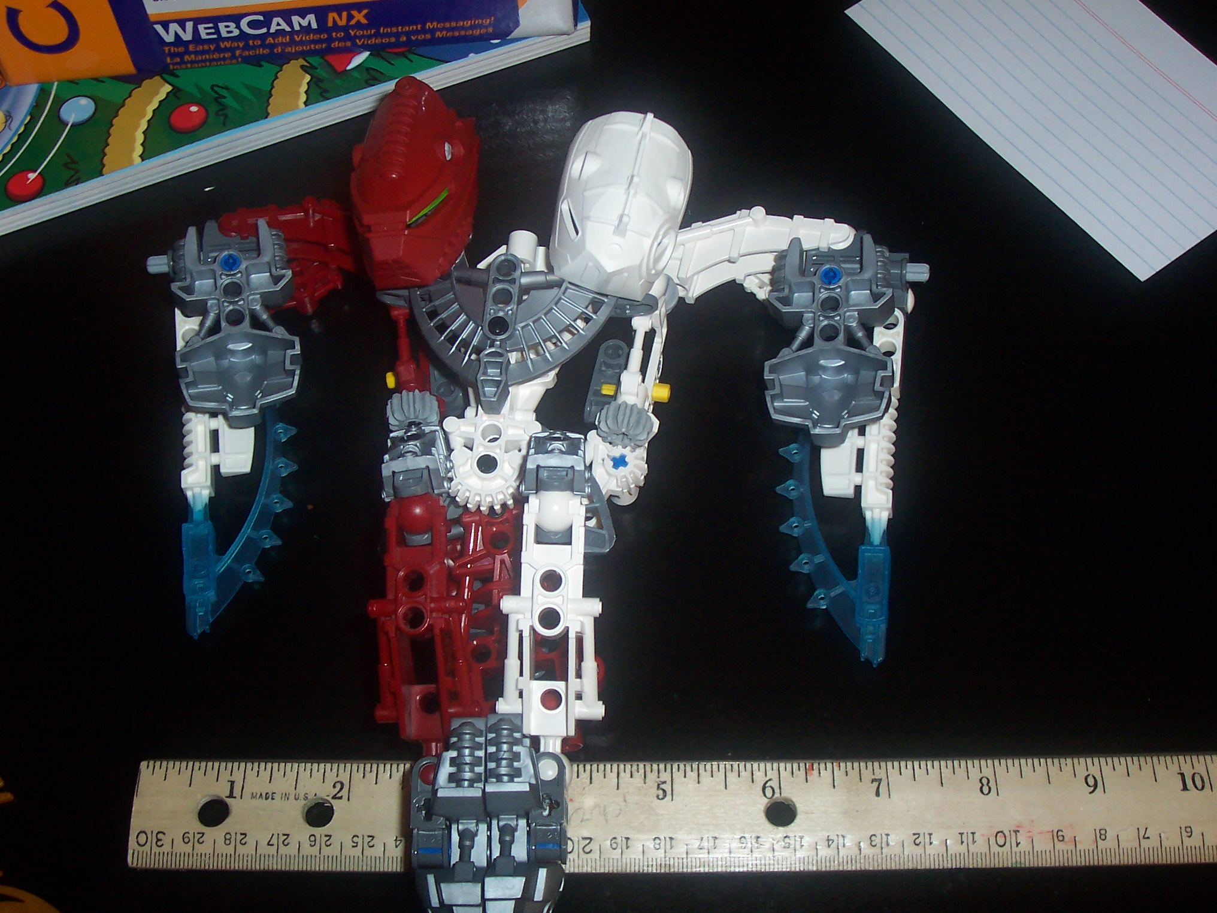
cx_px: 608
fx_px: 1617
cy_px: 456
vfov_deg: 31.5
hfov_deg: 41.2
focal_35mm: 46
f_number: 3
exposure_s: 1/60
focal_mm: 7
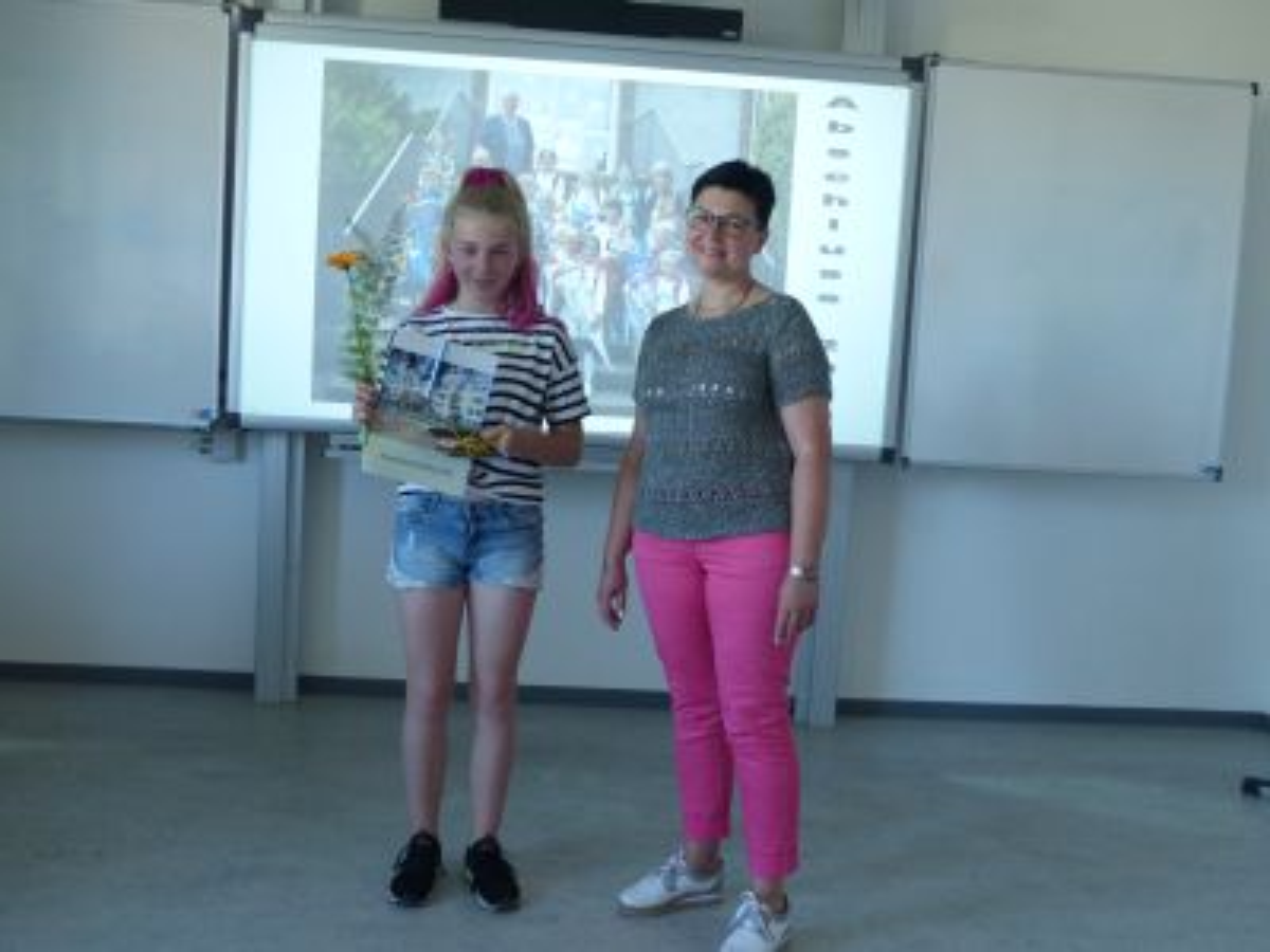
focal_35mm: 36
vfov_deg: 39.7
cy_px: 476
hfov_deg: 51.4
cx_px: 635
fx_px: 1321
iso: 250
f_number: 2.8
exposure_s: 1/60
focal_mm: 6.4
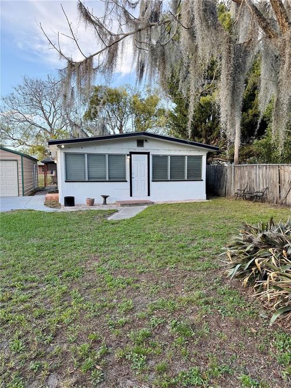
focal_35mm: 24
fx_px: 269
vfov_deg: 71.6
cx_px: 146
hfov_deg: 56.8
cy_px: 194
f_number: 1.78
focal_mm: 6.76
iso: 100
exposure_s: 1/575
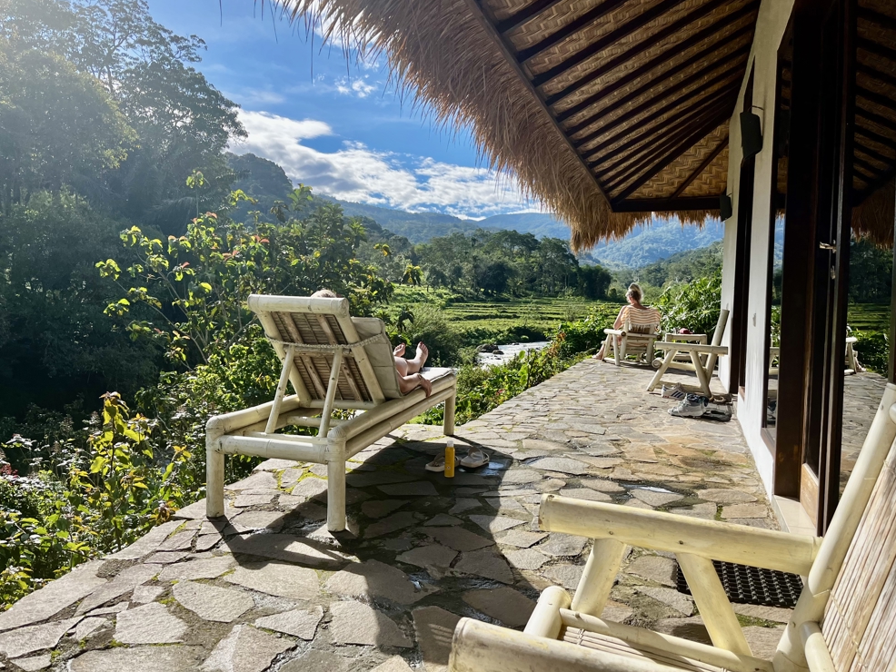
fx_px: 699
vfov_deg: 51.4
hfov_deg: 65.3
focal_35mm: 27
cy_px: 327
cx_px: 447
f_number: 1.6
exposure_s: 1/2101
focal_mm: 5.1
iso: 50
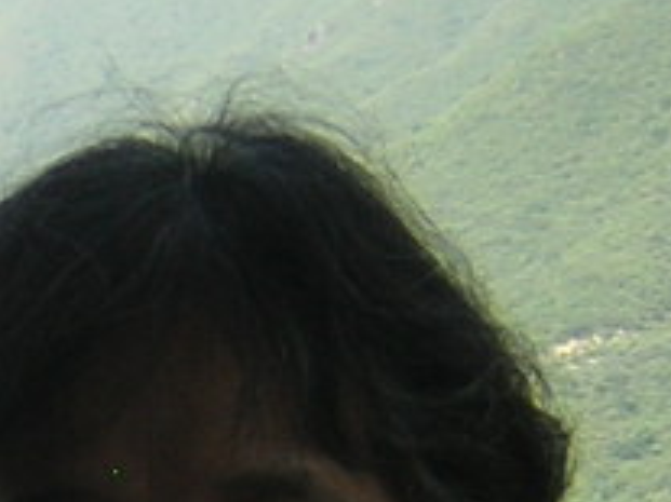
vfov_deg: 8.3
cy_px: 589
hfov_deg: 10.6
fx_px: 3448
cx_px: -418
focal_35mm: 178
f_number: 2.6
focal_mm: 4.7
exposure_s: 1/446
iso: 100
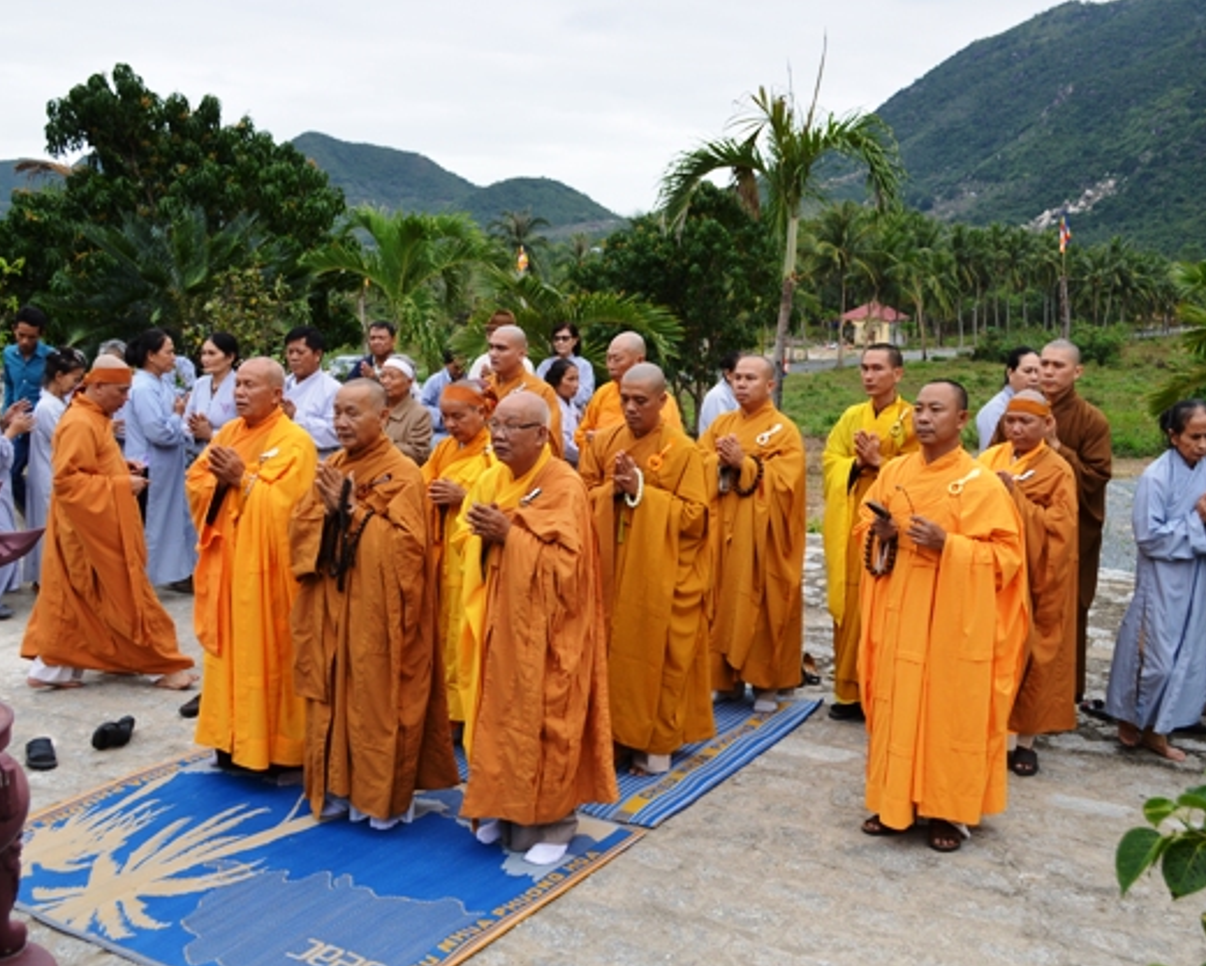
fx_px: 1357
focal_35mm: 38
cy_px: 482
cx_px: 625
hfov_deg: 47.9
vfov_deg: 39.2
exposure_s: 1/125
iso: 100
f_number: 5.6
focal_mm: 22
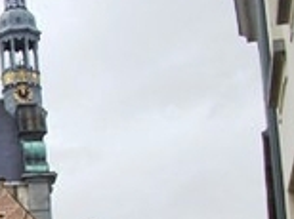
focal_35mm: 125
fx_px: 1060
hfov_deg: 14.6
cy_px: 289
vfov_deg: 11.5
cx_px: -166
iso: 80
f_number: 2.9
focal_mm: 5.7
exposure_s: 1/250
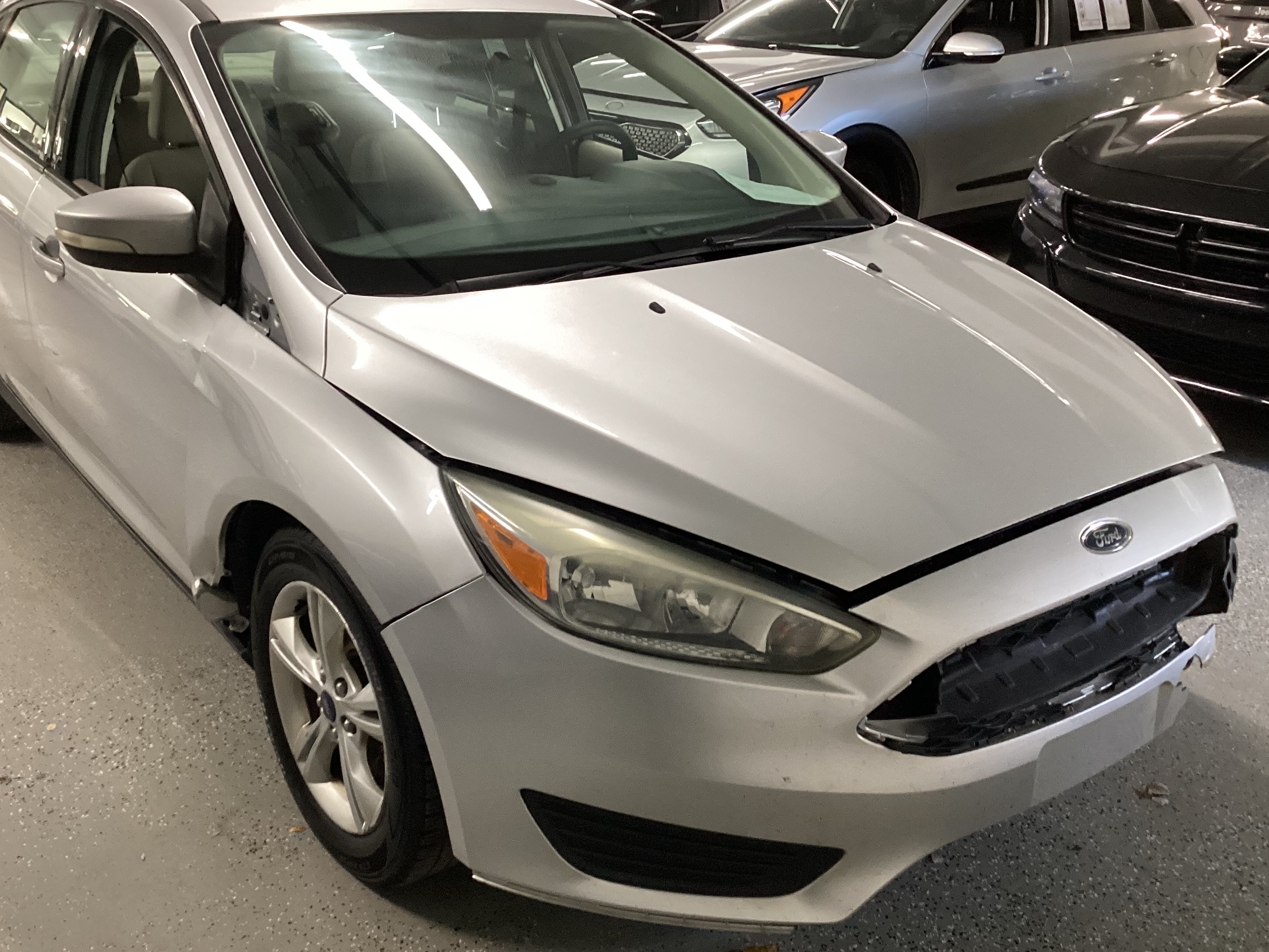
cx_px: 586
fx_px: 1283
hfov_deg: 52.6
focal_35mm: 35
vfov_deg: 40.7
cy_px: 458
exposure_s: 1/60
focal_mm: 3.3
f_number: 2.4
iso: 250
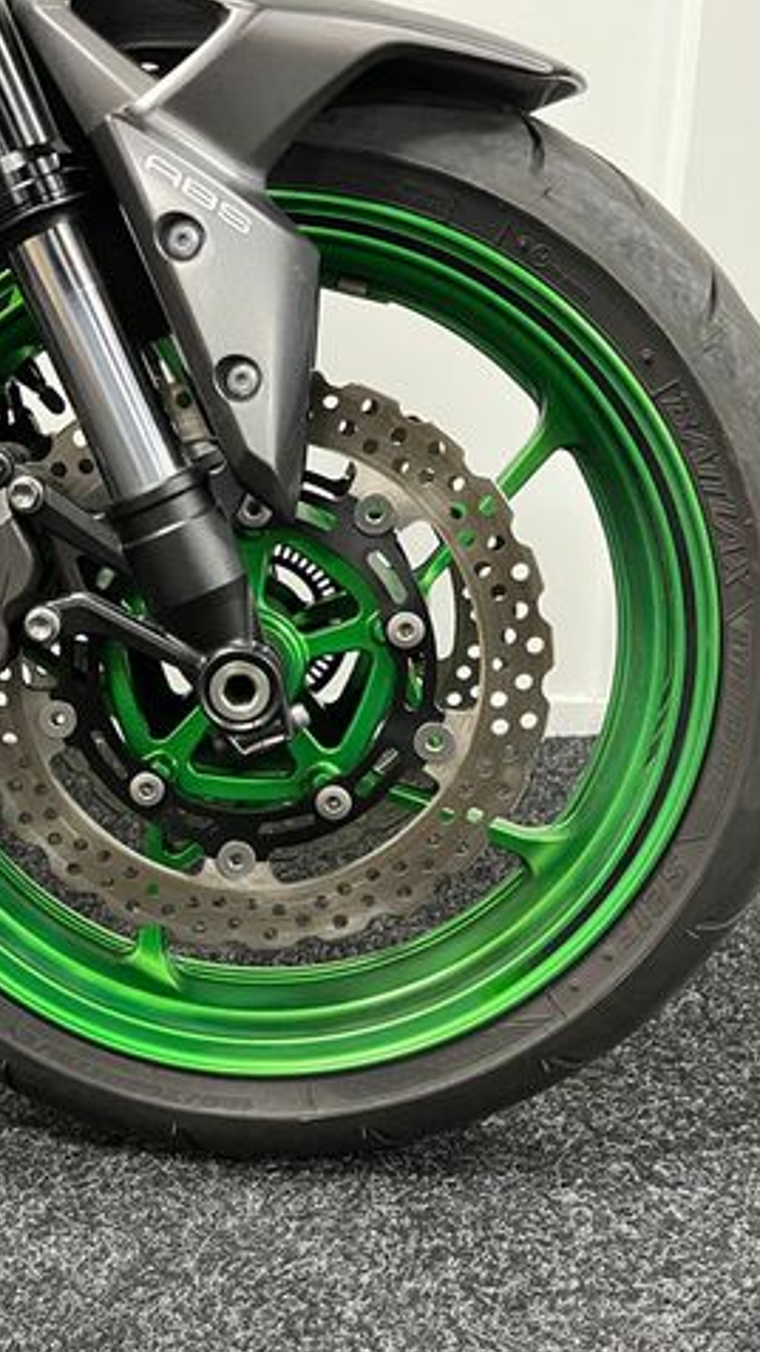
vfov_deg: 52.8
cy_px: 675
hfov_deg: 30.5
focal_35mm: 38
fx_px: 1363
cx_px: 159
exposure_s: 1/50
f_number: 1.6
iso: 500
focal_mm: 5.1
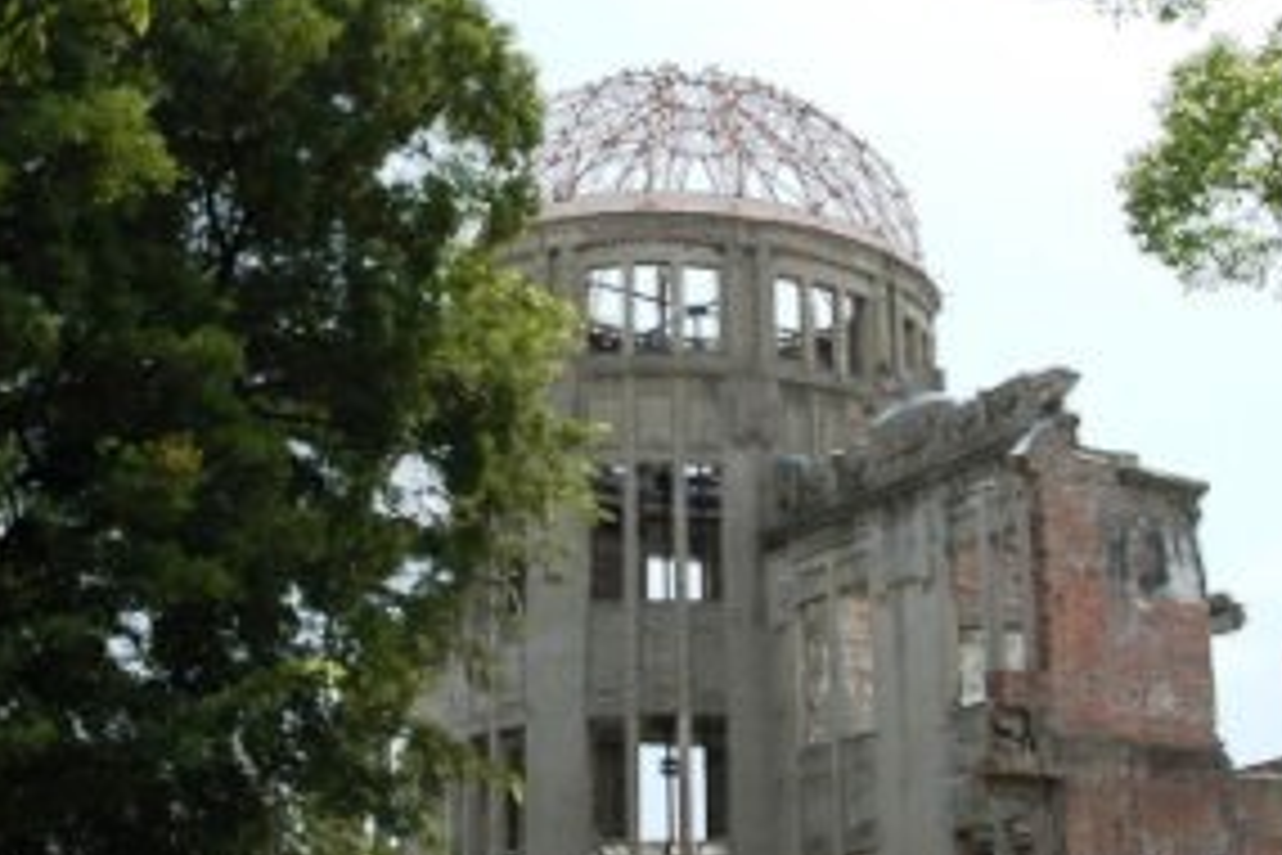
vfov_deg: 20.6
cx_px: 706
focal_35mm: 66
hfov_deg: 30.5
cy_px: 405
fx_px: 2350
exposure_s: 1/320
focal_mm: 28
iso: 200
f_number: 9
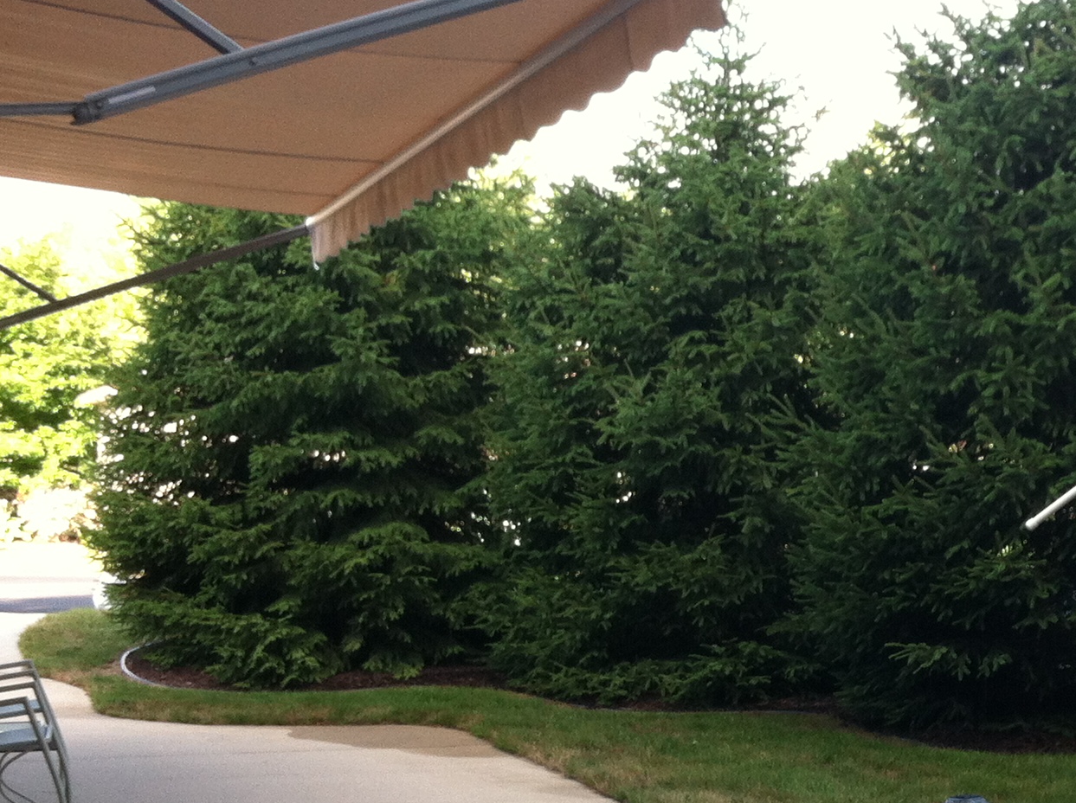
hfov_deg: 25.8
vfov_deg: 20.0
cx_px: 997
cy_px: 588
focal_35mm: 73
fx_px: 2265
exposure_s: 1/120
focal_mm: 3.85
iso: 100
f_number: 2.8
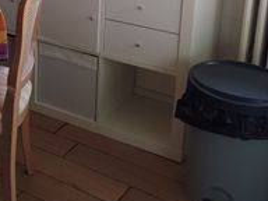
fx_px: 557
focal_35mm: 72
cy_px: -22
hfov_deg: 25.1
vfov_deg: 19.5
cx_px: -28
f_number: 1.65
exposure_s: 1/100
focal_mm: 6.19
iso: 100
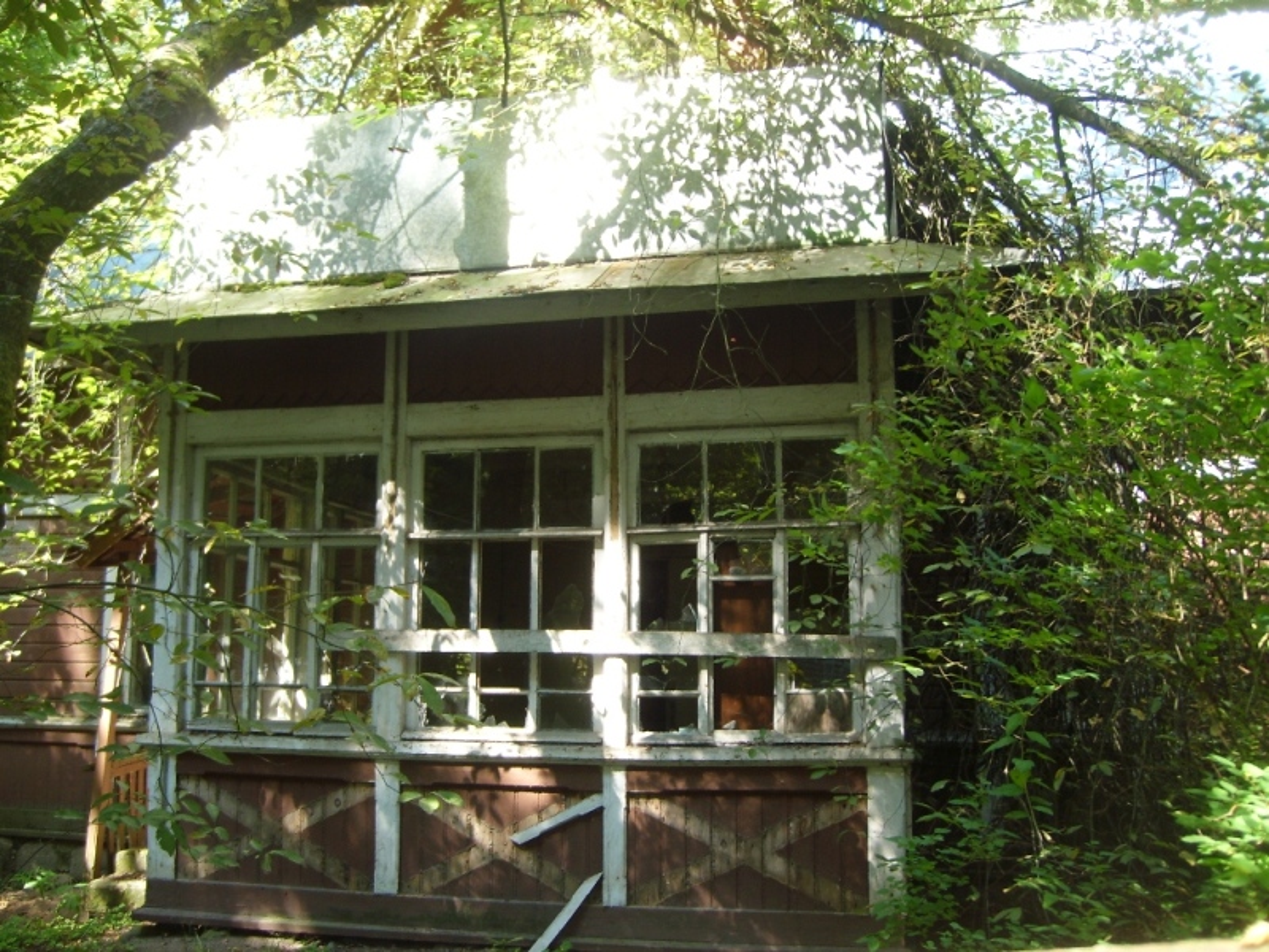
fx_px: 1283
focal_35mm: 35
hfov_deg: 52.6
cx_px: 634
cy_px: 476
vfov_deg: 40.7
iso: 50
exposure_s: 1/40
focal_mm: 5.8
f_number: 2.8
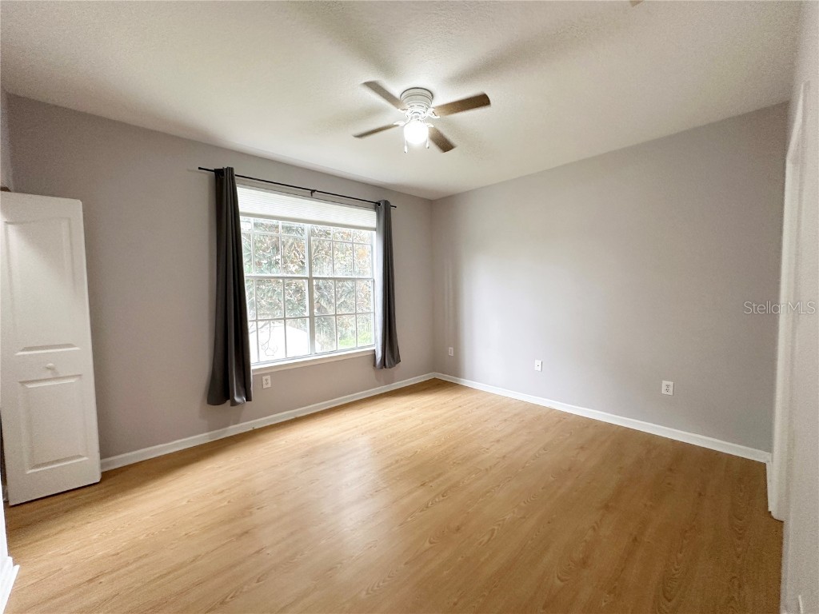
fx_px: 331
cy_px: 307
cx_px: 410
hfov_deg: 102.1
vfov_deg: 85.7
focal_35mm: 14
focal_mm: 2.22
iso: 250
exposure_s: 1/120
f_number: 2.2
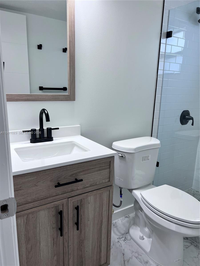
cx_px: 100
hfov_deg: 53.1
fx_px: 200
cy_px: 133
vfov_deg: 67.3
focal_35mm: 26
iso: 80
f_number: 1.5
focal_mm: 5.7
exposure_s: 1/120
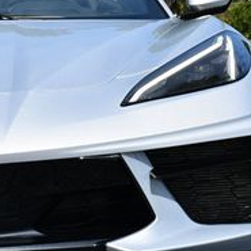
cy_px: 79
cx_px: -50
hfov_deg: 8.6
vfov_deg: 8.7
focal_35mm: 200
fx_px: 1641
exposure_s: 1/250
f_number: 8
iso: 100
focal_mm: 34
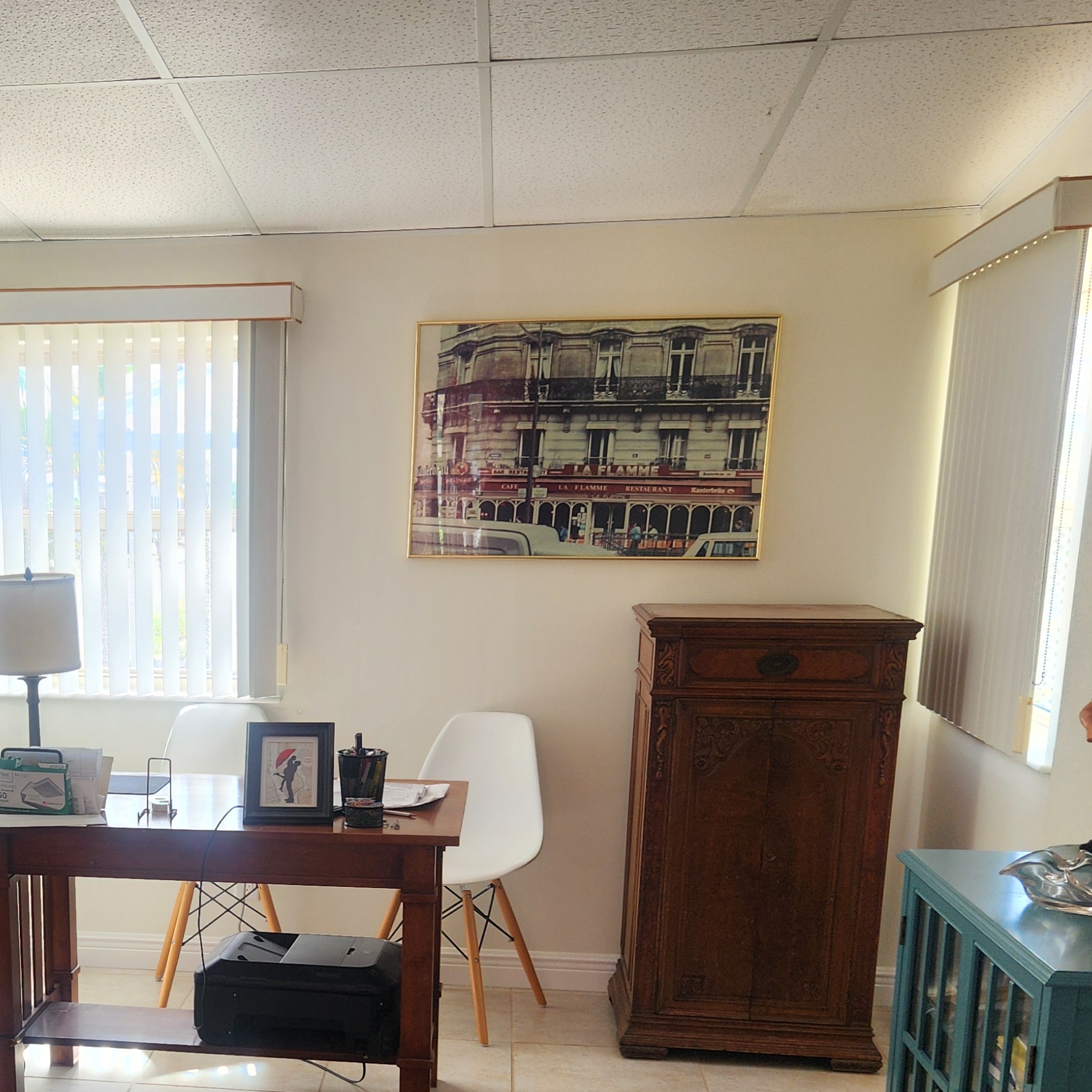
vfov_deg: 35.5
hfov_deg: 35.2
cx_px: 172
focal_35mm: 46
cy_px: 881
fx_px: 1642
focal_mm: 5.4
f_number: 1.8
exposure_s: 1/120
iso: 64
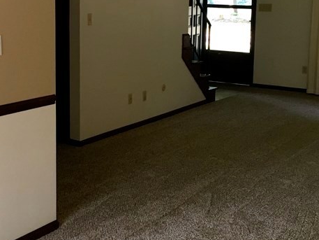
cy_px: 71
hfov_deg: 29.6
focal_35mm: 65
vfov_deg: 22.5
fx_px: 599
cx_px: 106
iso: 80
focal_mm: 4.15
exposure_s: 1/30
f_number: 2.2
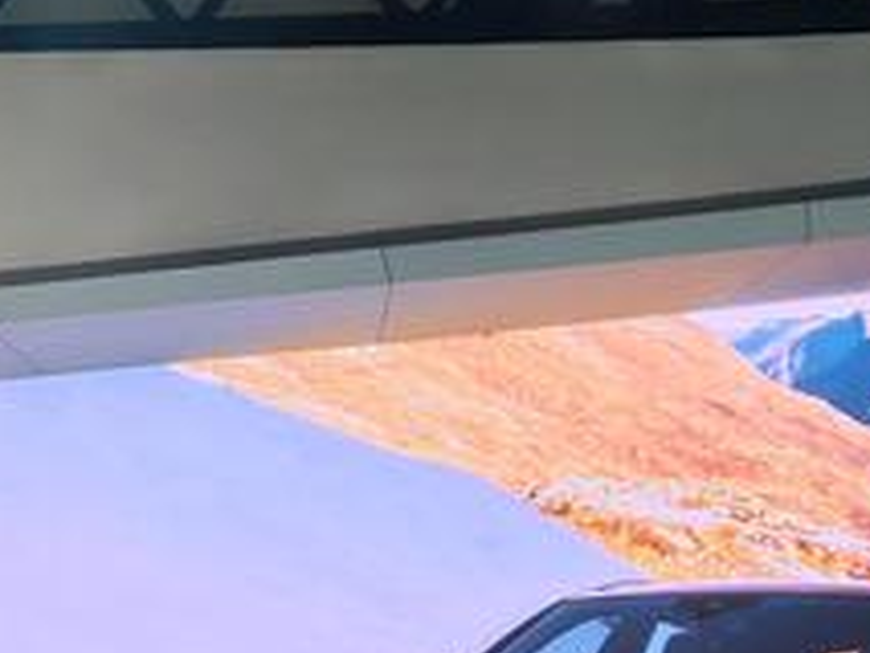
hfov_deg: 19.7
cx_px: -204
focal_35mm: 93
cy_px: 573
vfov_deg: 15.7
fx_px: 2339
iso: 120
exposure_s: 1/100
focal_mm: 4.35
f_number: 1.8
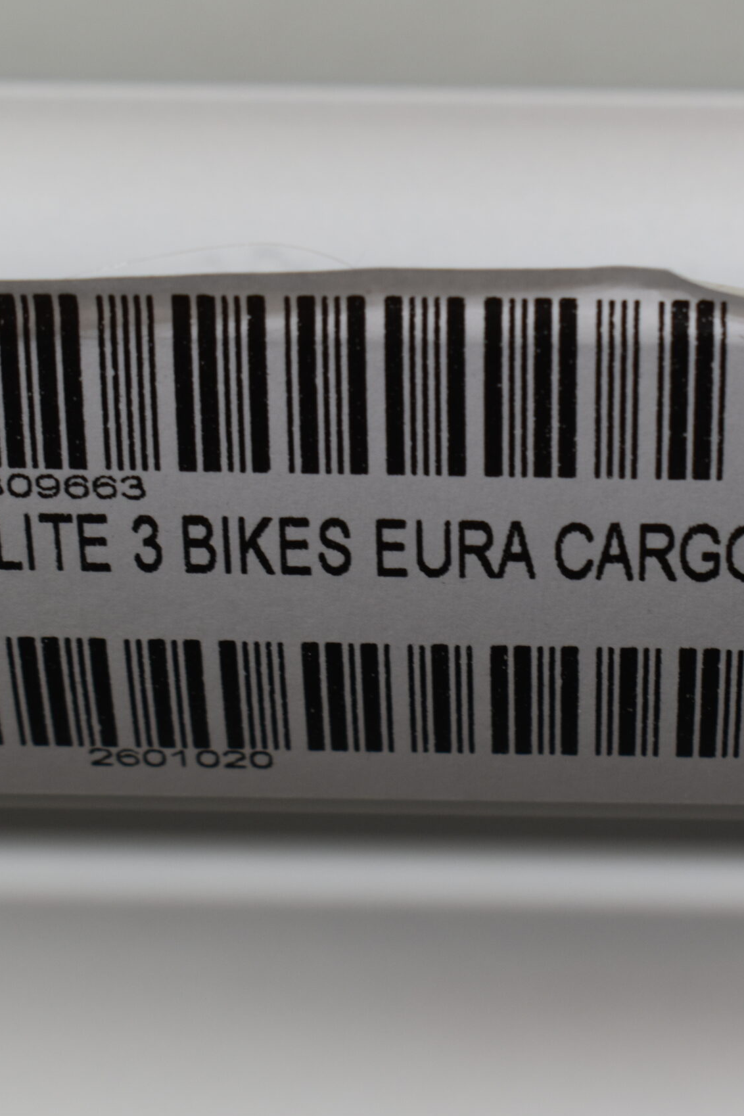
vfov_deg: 20.1
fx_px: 3154
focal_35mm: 102
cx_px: 606
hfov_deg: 13.4
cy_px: 560
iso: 360
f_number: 8
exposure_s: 1/60
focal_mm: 45
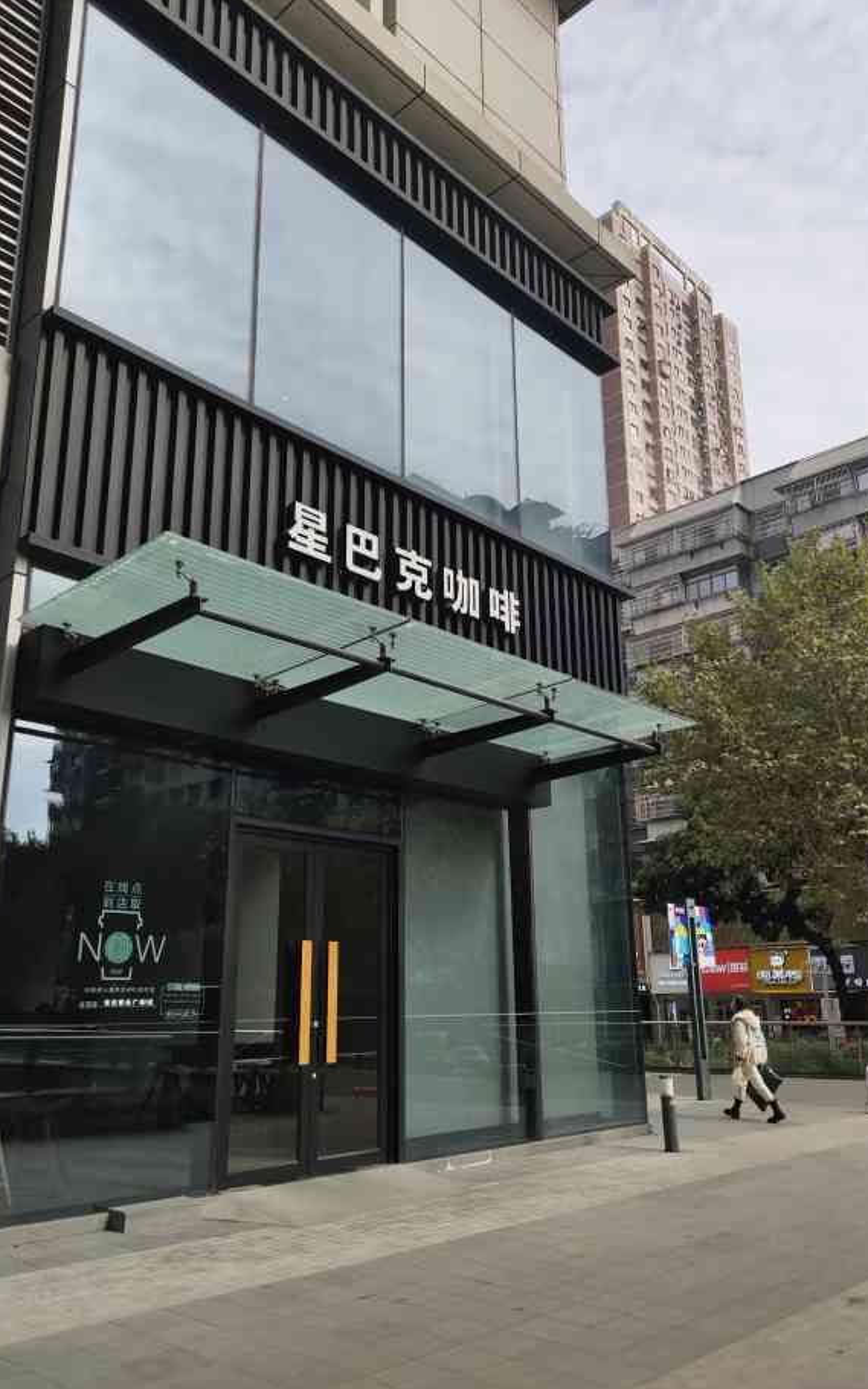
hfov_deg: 49.3
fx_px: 946
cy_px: 700
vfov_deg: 72.5
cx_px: 447
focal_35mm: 25
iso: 56
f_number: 1.79
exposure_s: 1/1667
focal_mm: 4.76
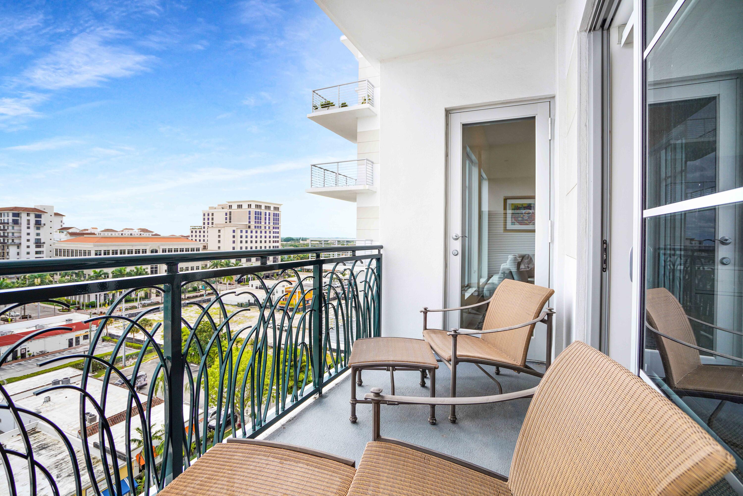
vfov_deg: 73.7
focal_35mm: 16
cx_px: 372
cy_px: 248
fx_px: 330
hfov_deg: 96.7
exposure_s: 1/1000
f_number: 4
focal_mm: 16
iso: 160
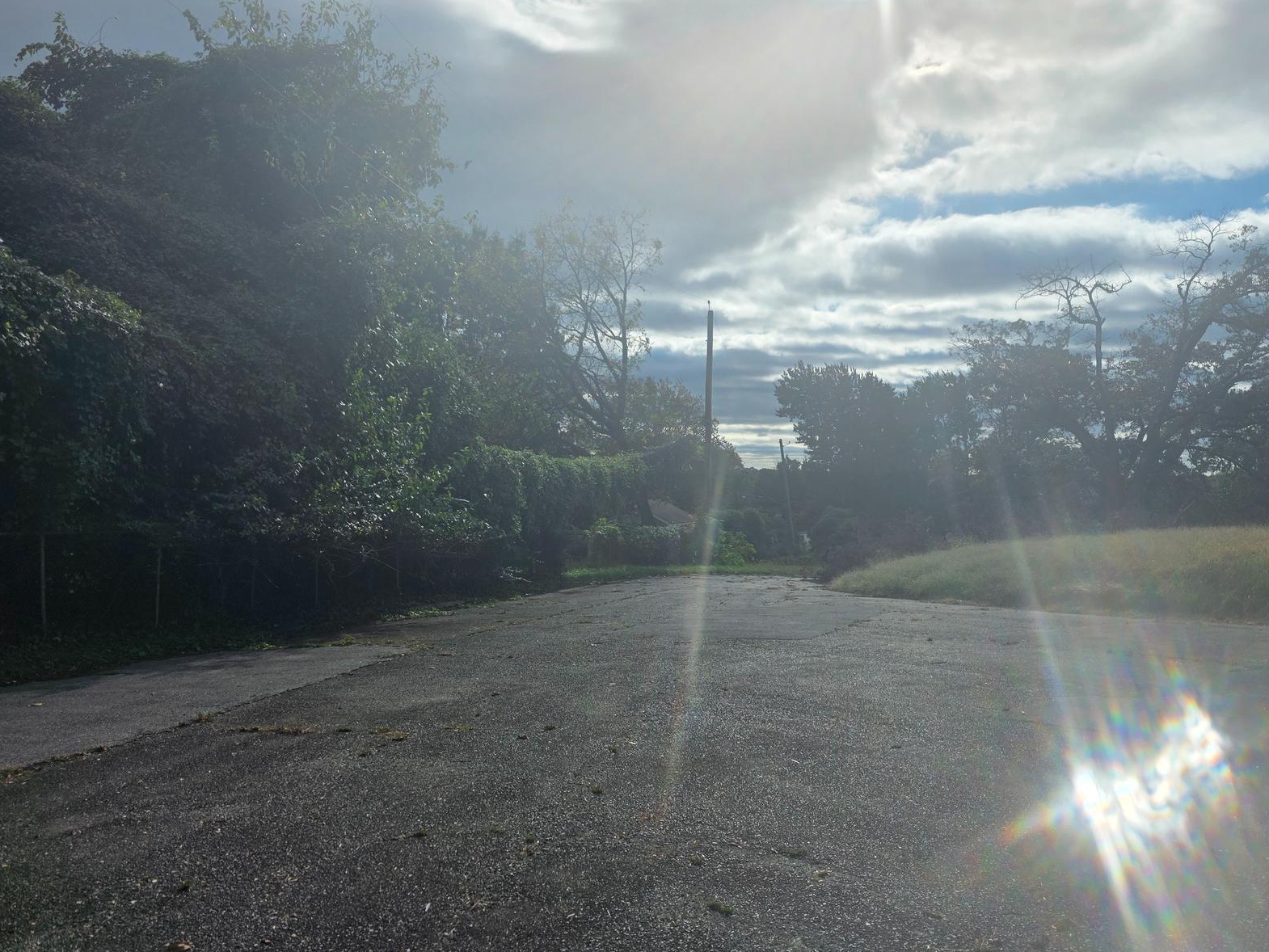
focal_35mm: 30
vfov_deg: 46.8
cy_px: 463
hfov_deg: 58.9
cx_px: 818
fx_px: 1100
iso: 20
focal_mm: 6.3
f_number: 1.7
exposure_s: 1/7944
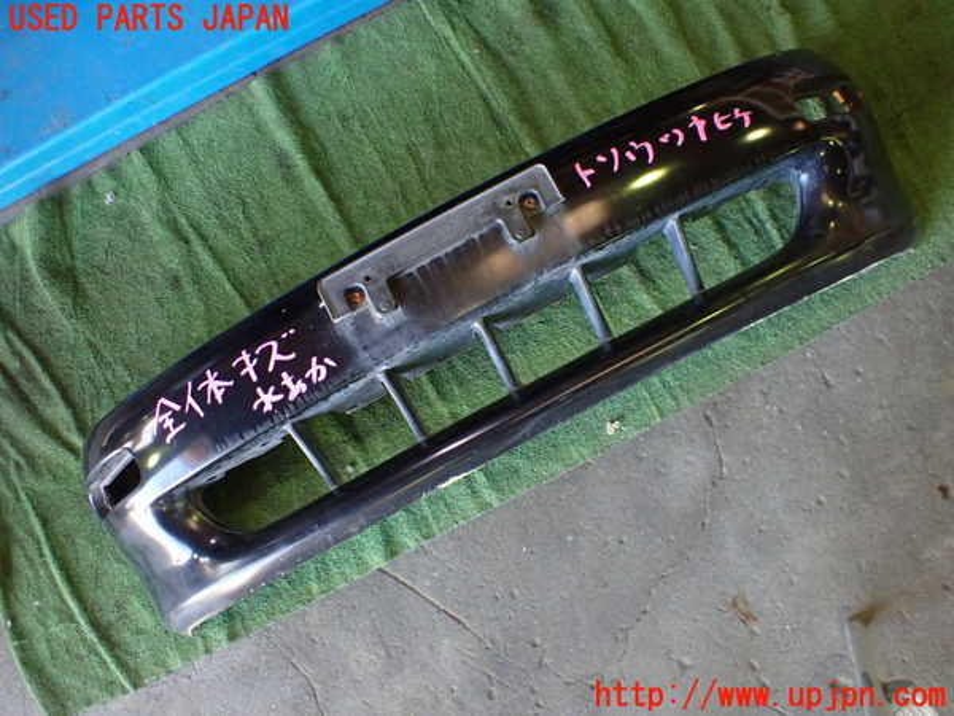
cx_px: 477
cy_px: 358
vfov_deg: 46.8
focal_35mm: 30
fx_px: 827
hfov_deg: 60.0
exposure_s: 1/100
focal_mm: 5.4
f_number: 2.3
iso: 800
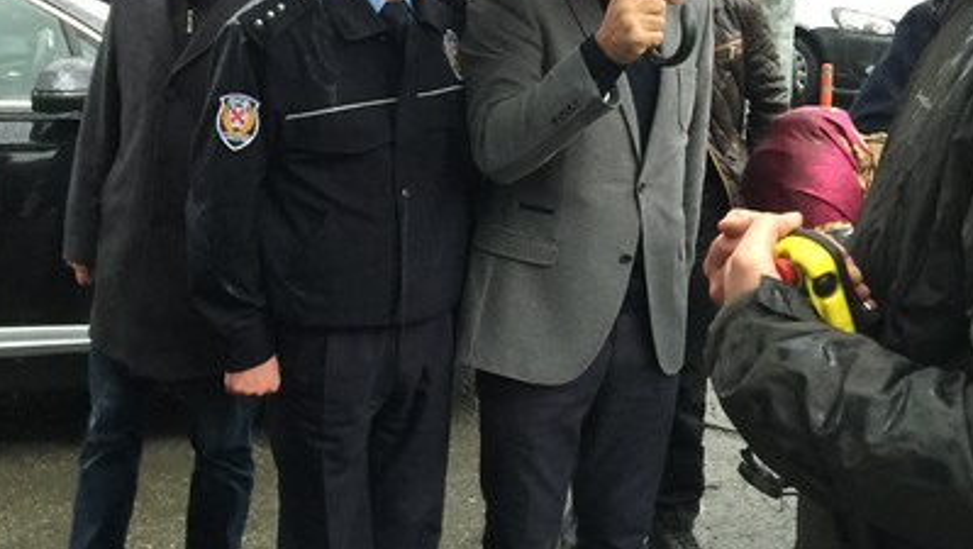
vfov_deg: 22.5
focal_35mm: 53
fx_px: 1368
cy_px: 149
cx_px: 361
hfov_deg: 38.9
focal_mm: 4.15
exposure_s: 1/10
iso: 100
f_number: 2.2
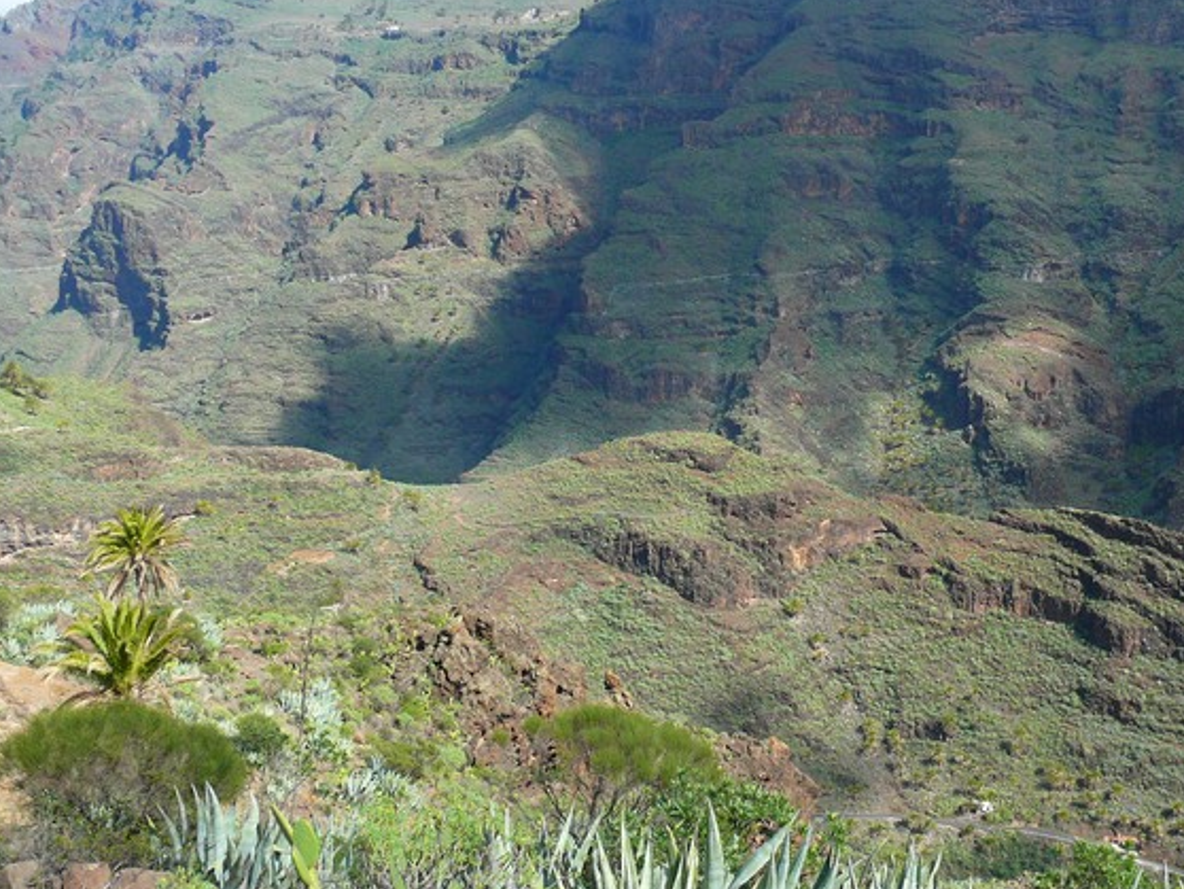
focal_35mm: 47
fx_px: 1608
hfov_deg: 40.0
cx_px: 783
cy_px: 380
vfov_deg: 30.9
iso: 100
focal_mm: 7.4
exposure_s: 1/160
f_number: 4
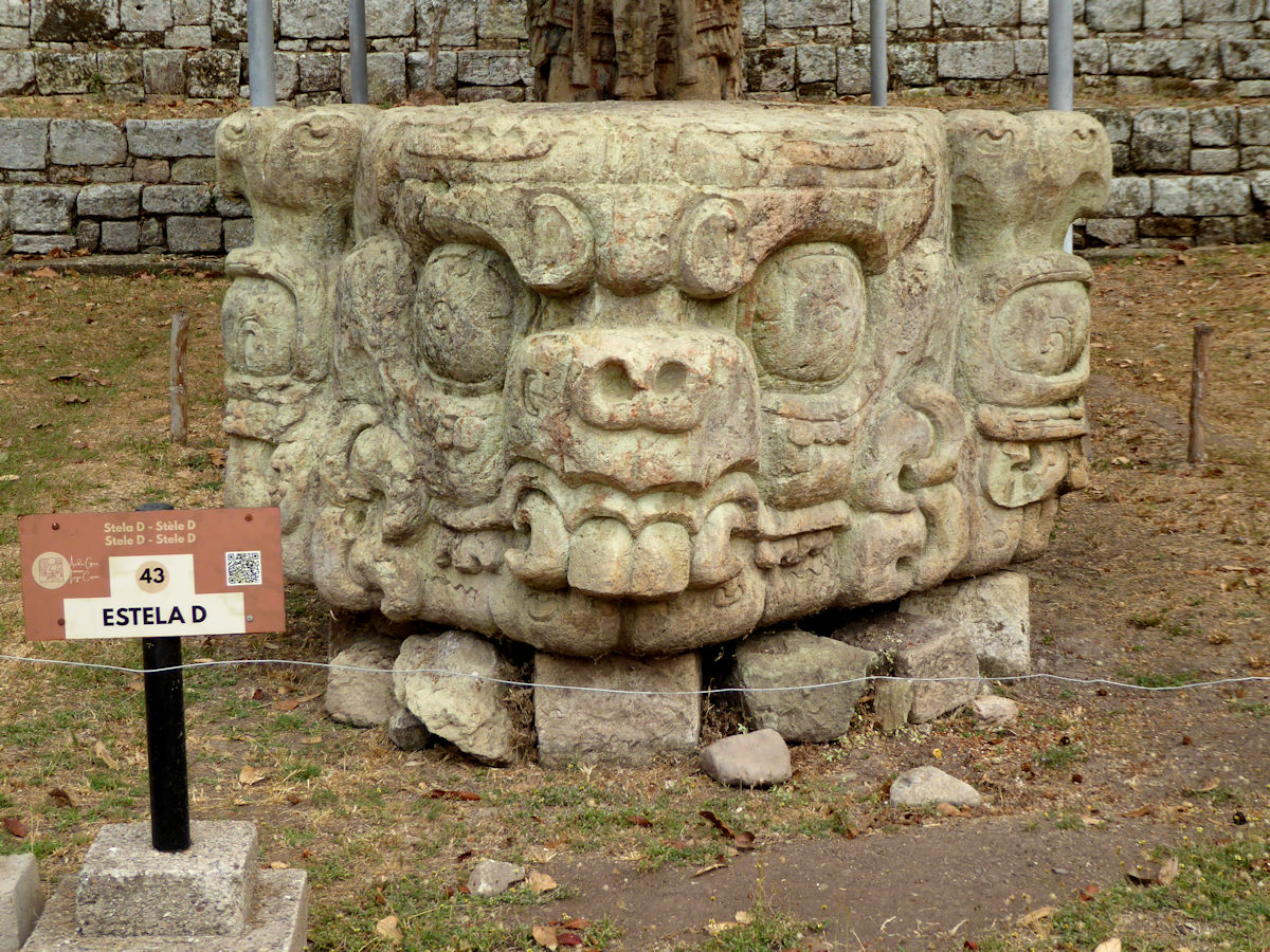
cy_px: 476
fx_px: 1834
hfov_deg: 38.2
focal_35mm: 50
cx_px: 635
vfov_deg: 29.1
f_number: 4.1
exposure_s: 1/200
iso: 100
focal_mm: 9
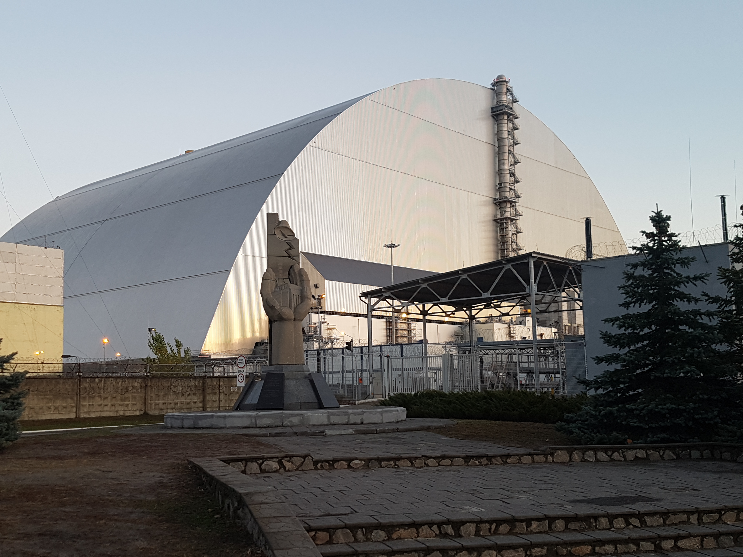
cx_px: 372
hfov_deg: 67.3
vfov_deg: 53.1
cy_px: 278
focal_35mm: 26
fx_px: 558
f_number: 1.7
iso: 64
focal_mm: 4.2
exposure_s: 1/100
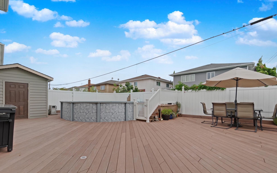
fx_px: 121
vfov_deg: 71.0
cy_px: 96
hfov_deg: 97.8
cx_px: 137
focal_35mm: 16
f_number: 9
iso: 800
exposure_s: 1/1250
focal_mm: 10
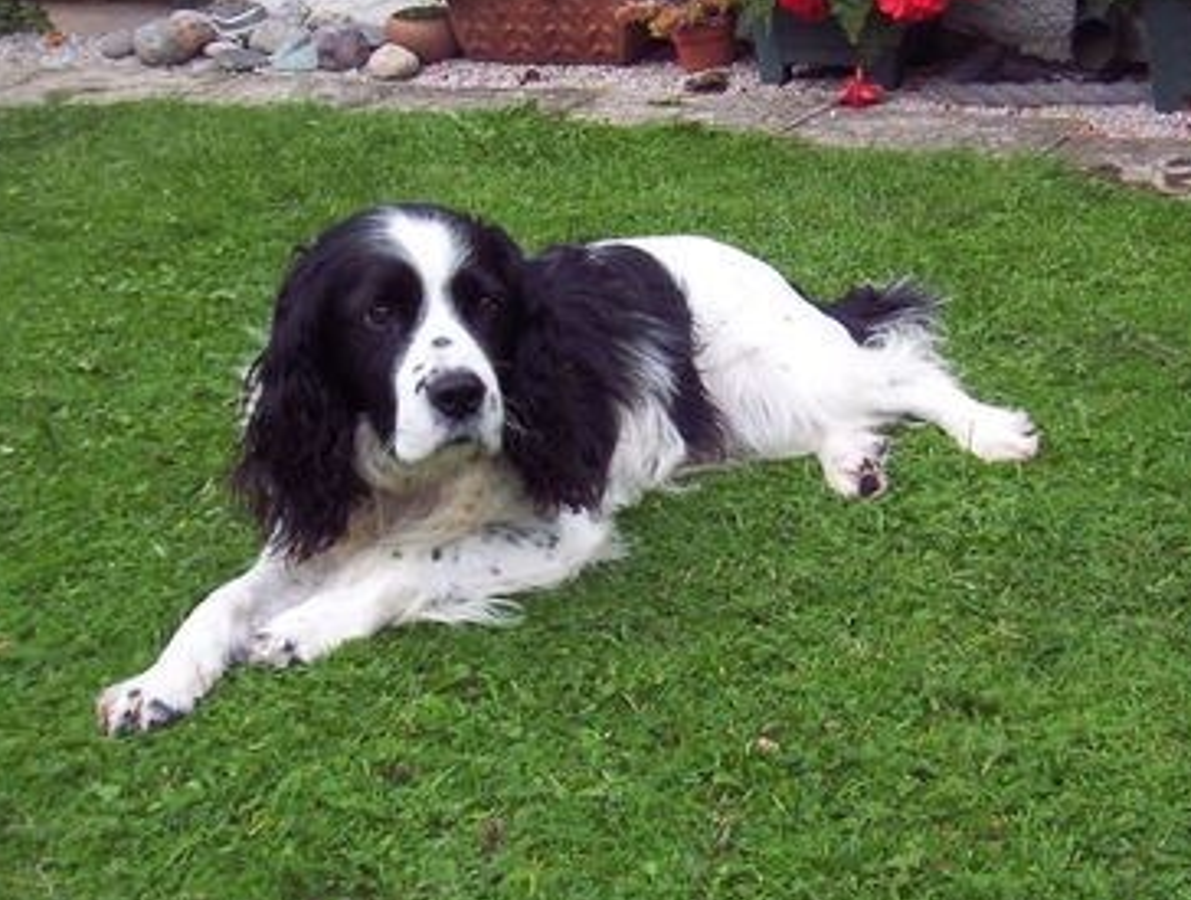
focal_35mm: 56
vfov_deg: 26.2
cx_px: 638
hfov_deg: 34.3
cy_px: 422
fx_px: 1932
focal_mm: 7.88
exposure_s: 1/389
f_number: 3.16
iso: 100
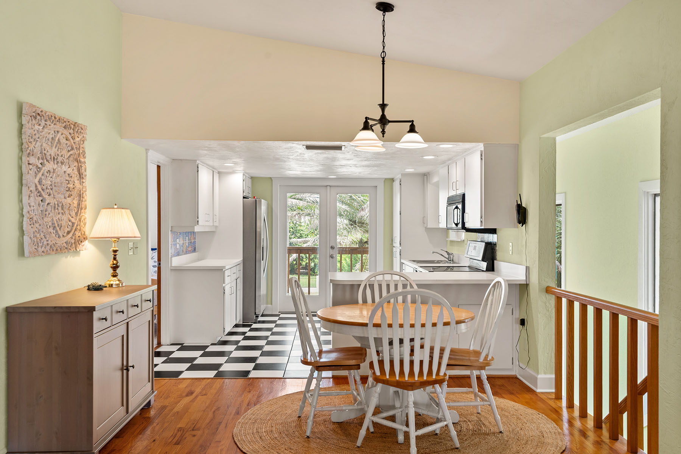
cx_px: 340
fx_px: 605
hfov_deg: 58.7
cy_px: 227
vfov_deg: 41.1
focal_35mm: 32
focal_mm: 32
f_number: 8
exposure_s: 1/5
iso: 250
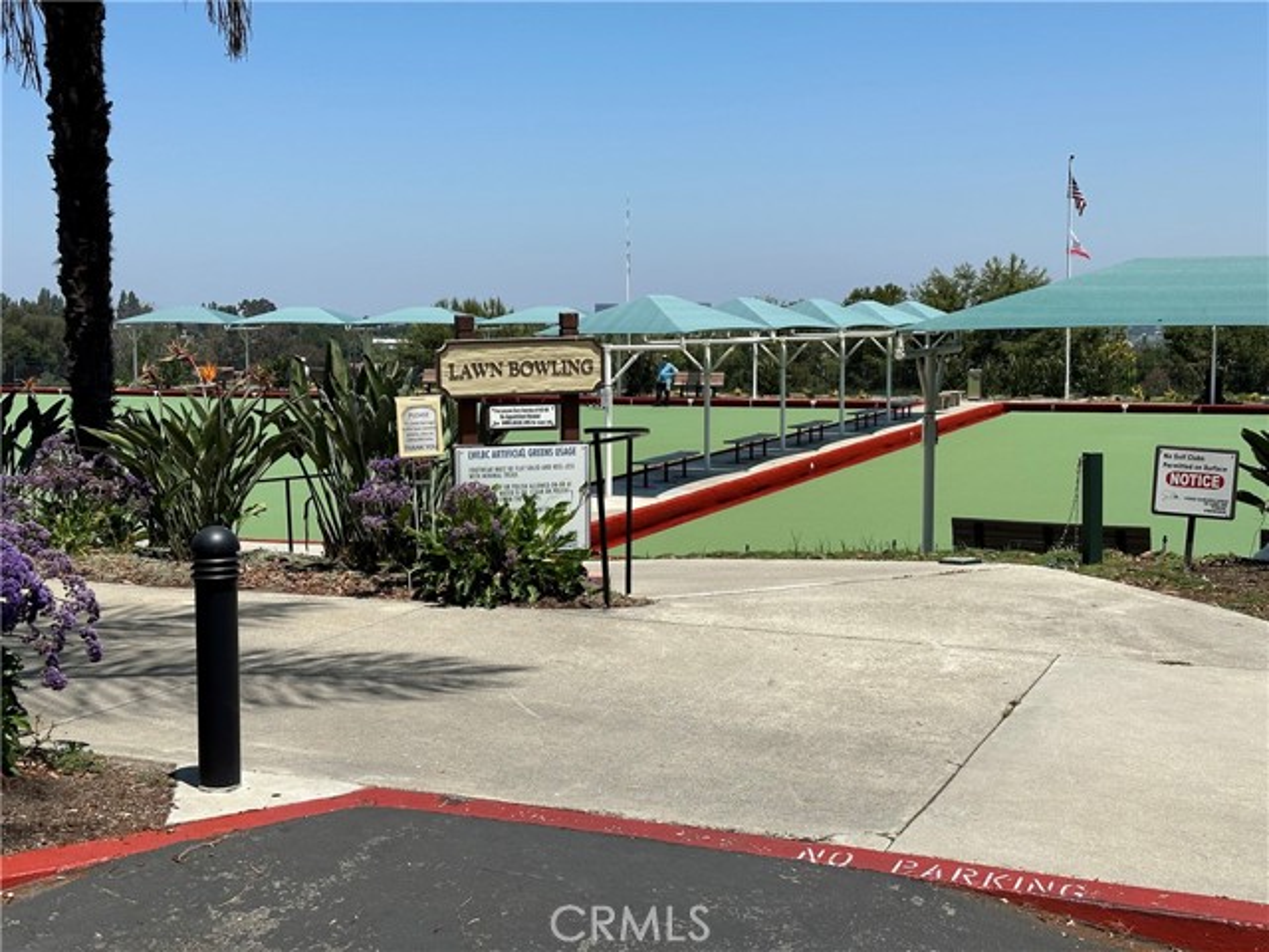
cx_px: 634
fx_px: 1760
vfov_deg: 30.3
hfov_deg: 39.7
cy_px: 476
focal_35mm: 48
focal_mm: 6.86
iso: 64
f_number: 1.78
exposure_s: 1/5882
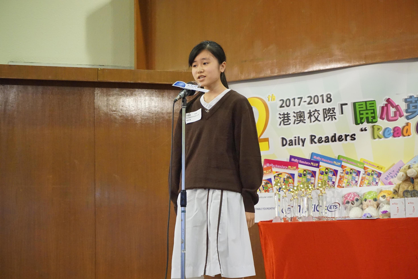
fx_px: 836
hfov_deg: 28.1
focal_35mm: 72
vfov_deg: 18.9
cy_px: 140
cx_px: 209
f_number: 5.6
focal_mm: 48
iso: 3200
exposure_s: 1/80
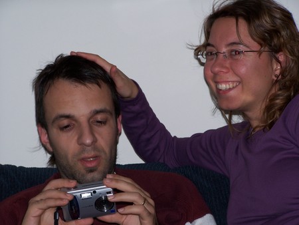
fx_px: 1201
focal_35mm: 139
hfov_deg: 14.2
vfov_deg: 10.7
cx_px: 150
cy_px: 112
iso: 80
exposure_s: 1/100
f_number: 3.2
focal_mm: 23.1
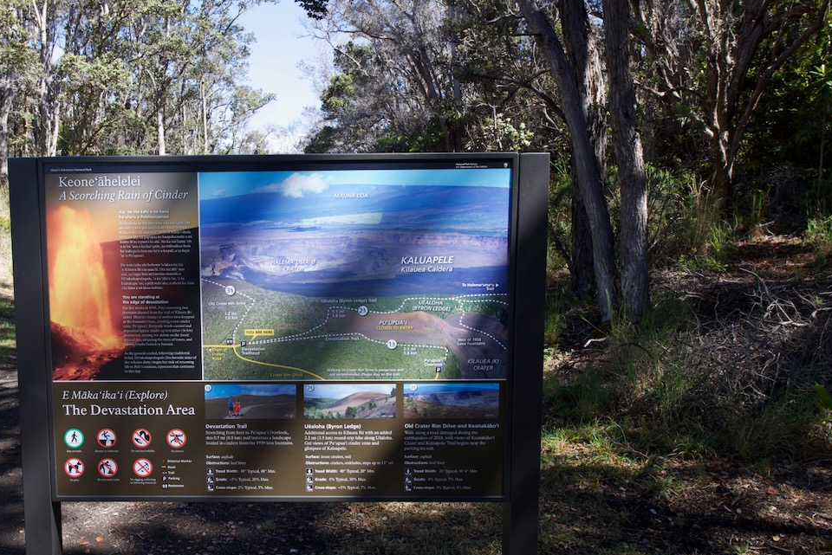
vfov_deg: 41.1
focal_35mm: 32
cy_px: 300
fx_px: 740
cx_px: 288
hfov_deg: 57.6
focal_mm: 24
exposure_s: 1/25
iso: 80
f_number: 11
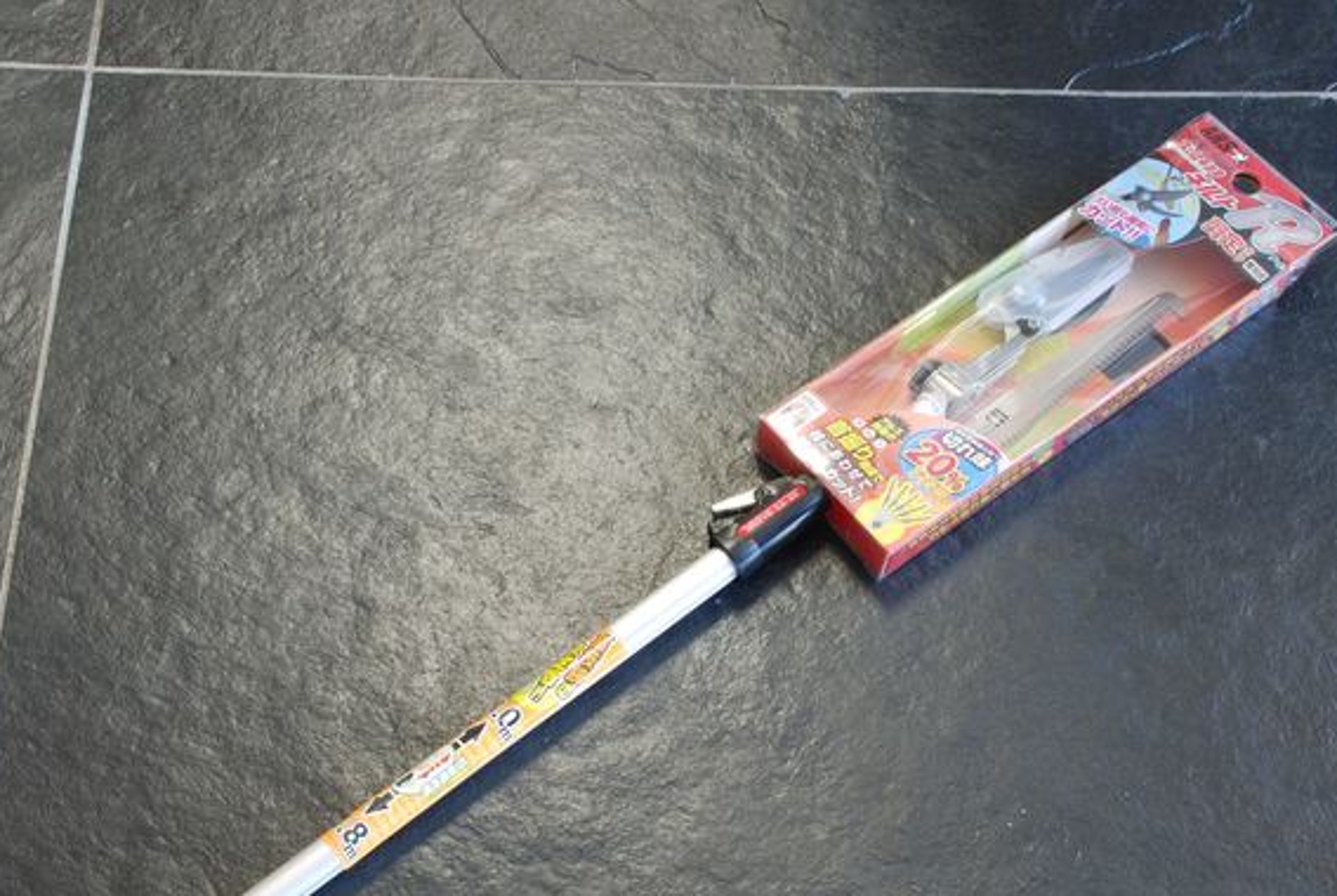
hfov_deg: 36.1
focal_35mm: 55
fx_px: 2046
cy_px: 625
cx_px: 542
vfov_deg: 24.5
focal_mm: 26
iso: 100
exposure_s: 3
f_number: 11
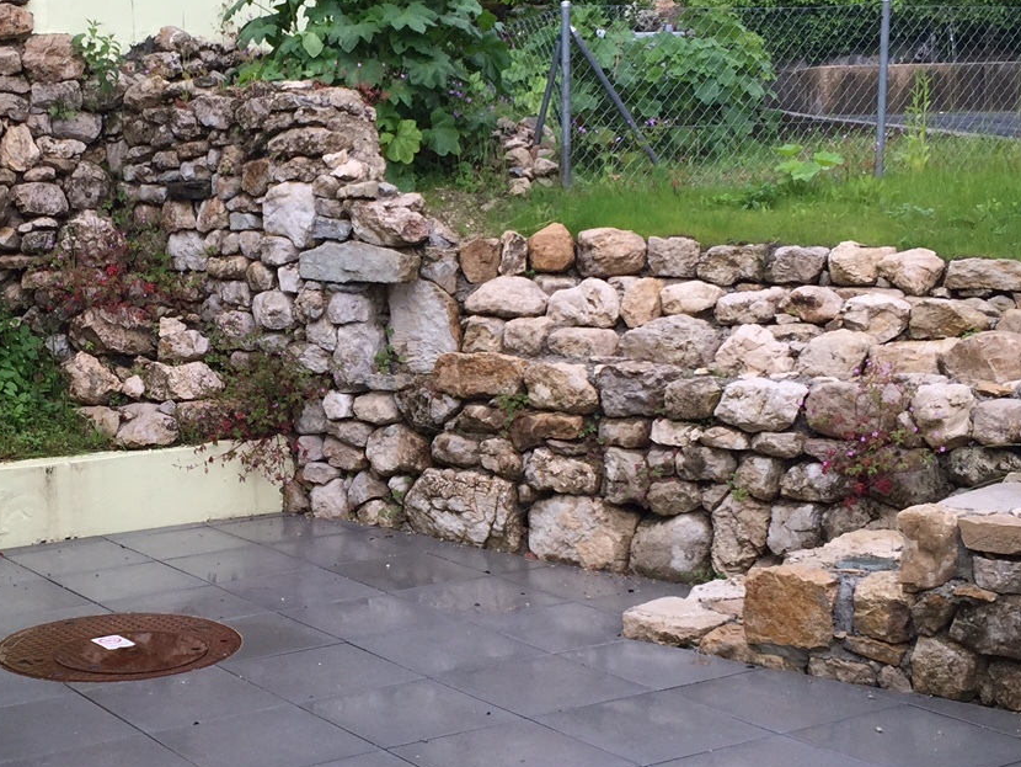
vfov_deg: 25.6
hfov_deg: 33.1
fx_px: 1682
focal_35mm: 57
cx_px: 260
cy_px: 453
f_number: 2.2
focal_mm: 4.15
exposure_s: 1/599
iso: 32
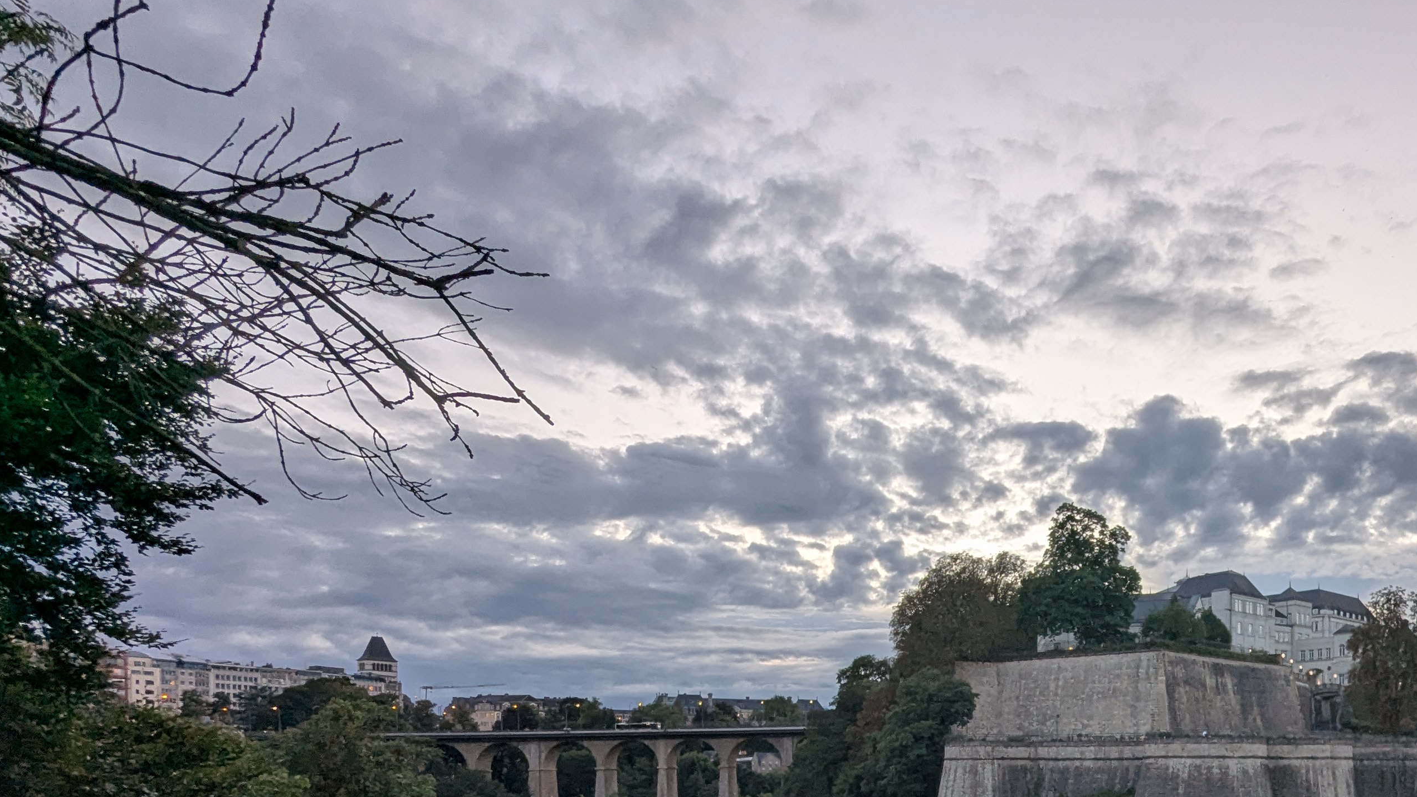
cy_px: 794
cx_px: 1045
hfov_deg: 64.3
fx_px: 1052
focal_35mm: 28
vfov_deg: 37.2
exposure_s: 1/83.4
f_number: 2.2
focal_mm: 2.35
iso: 84
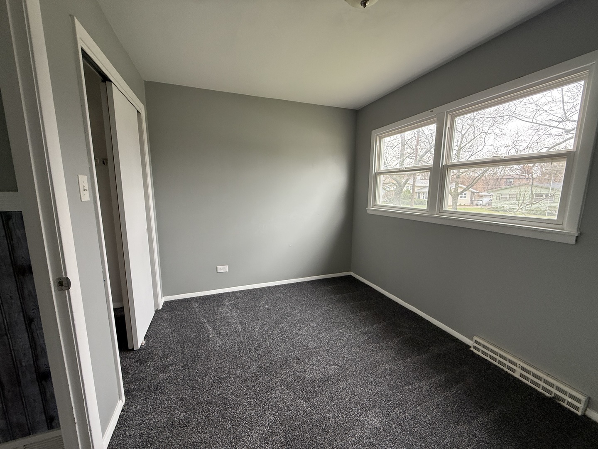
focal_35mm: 14
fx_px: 242
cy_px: 224
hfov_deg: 102.1
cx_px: 299
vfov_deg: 85.7
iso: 200
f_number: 2.2
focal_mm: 2.22
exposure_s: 1/99
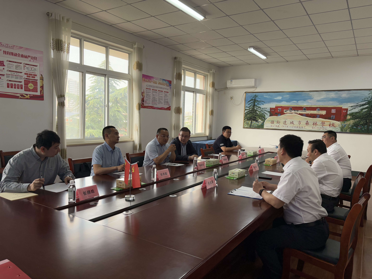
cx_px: 186
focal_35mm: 26
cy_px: 140
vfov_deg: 53.1
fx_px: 279
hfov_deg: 67.3
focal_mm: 5.96
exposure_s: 1/155
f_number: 1.6
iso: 125
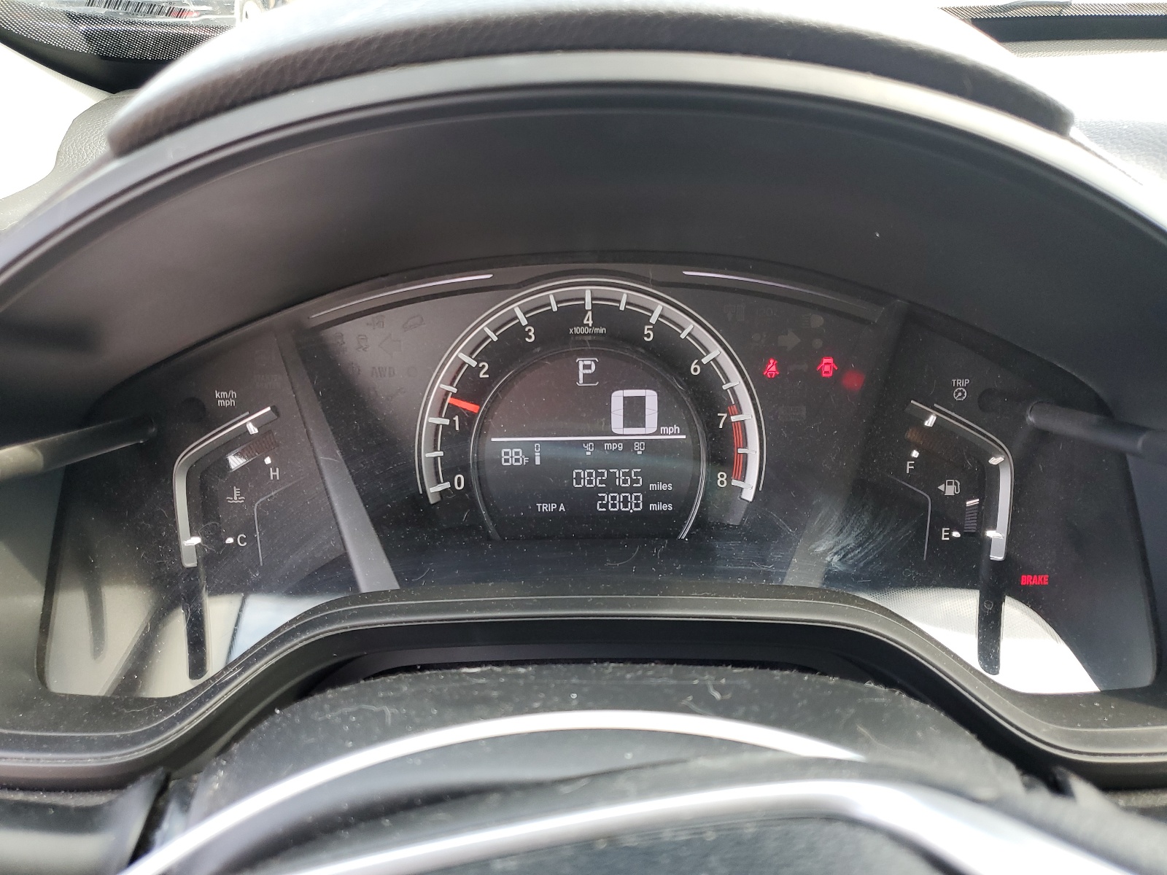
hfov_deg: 67.3
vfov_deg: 53.1
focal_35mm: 26
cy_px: 438
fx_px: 877
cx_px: 584
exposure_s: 1/120
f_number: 1.5
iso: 64
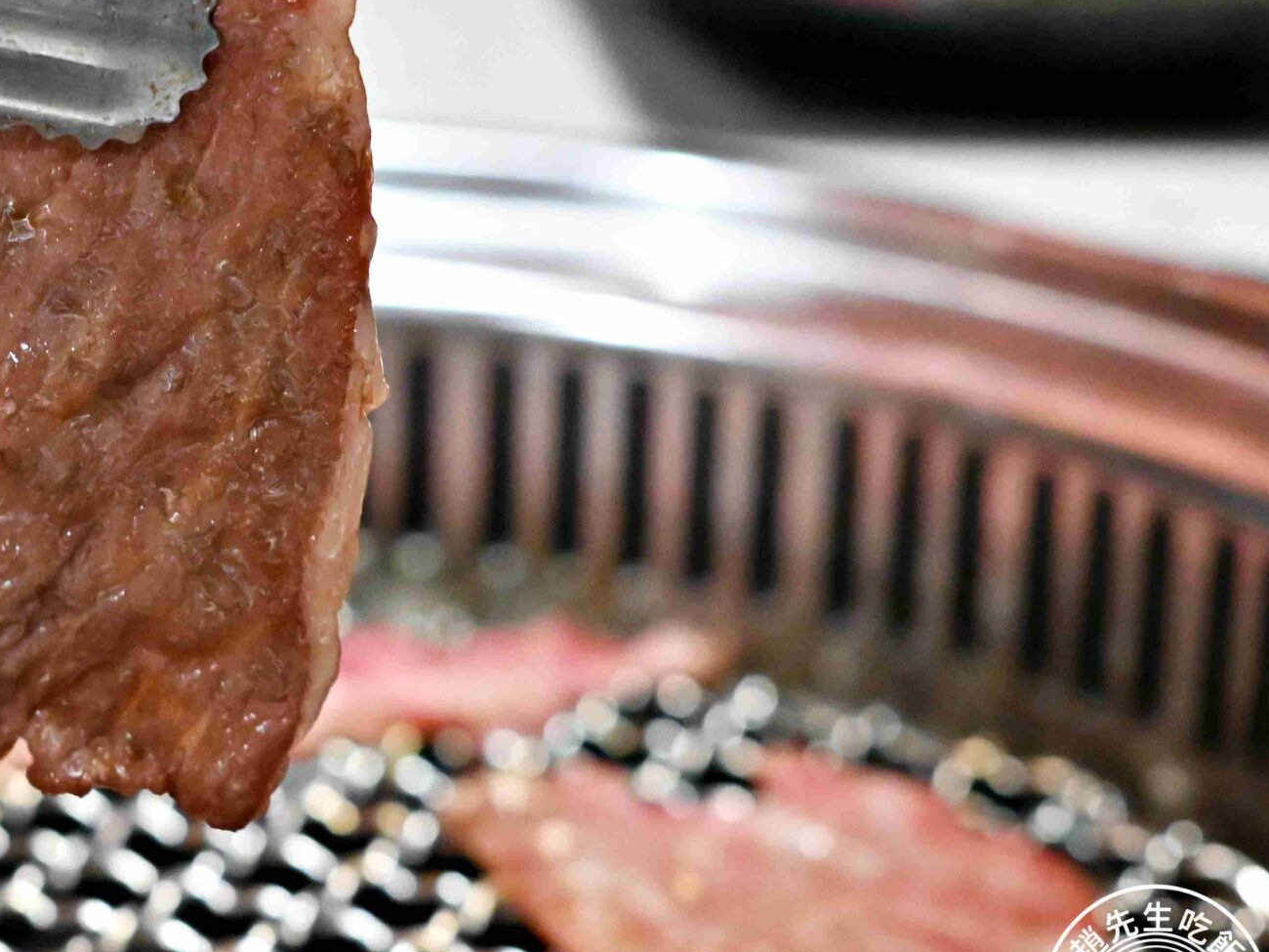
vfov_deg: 10.4
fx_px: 5206
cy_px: 361
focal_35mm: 142
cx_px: 79
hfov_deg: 13.7
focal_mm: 50
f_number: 3.2
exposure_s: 1/160
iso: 5000
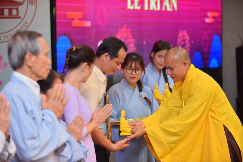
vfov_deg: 13.0
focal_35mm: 105
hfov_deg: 19.5
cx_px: 122
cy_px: 81
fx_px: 709
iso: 640
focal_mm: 105
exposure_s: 1/160
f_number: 3.2
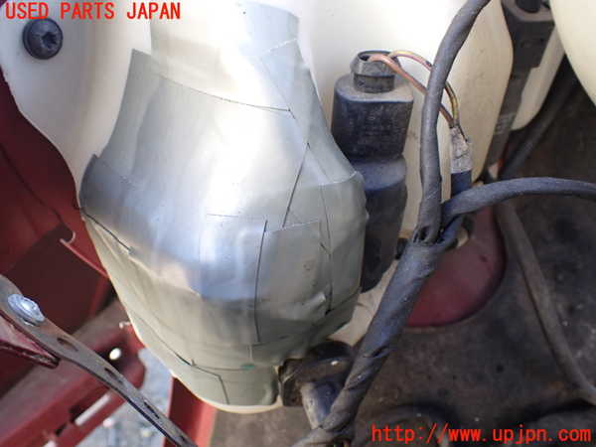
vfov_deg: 46.8
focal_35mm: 30
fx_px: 517
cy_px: 224
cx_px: 298
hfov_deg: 60.0
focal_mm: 5.4
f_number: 2.3
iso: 250
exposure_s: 1/125
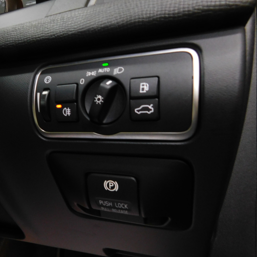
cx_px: 91
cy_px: 129
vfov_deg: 57.3
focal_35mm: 28
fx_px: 235
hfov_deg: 56.4
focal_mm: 4
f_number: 3
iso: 400
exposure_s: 1/13
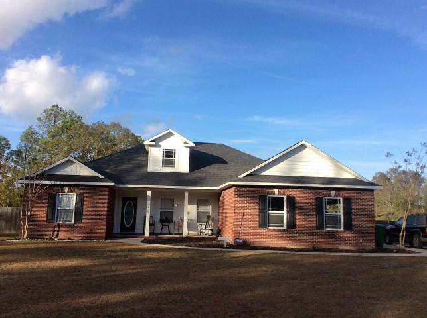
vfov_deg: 44.0
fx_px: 394
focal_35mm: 32
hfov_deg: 56.9
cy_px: 159
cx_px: 214
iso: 32
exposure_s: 1/1100
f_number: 2.4
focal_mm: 3.3
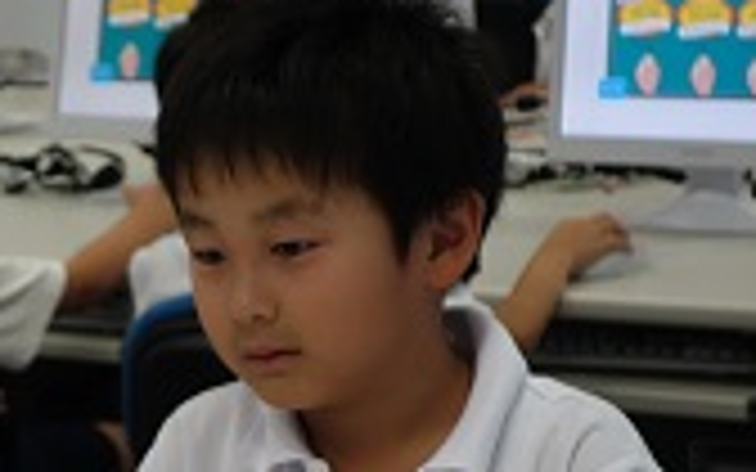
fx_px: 3606
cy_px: 387
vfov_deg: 7.5
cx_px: -58
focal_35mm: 175
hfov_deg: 11.8
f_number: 4
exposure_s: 1/80
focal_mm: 26.89
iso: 640
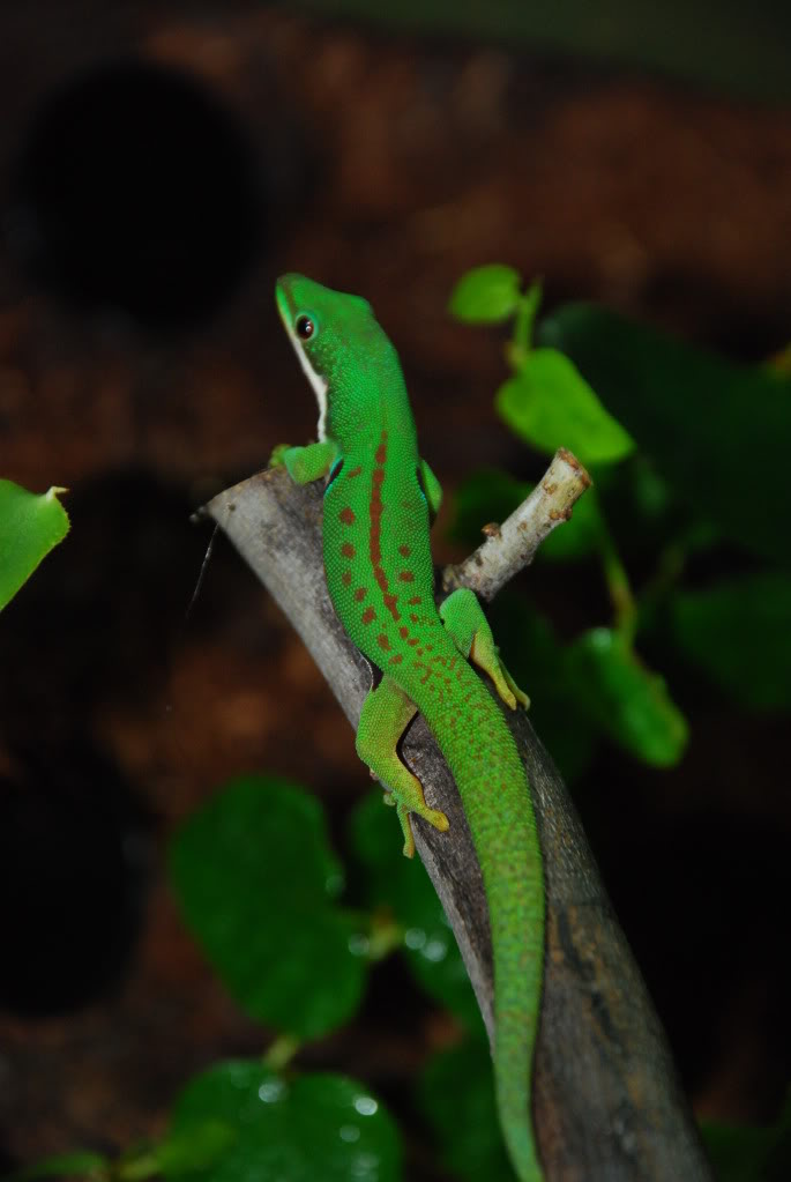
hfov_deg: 6.8
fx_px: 6653
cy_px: 591
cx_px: 396
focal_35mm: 202
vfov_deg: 10.1
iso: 800
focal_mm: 135
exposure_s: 1/125
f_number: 7.1
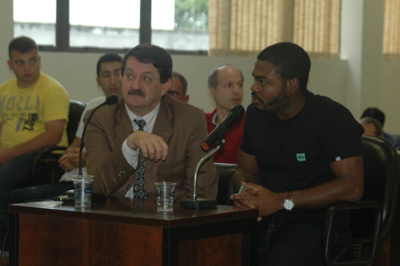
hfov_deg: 17.1
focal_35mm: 120
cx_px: 200
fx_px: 1332
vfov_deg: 11.4
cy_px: 133
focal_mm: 80
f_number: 5
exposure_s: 1/60
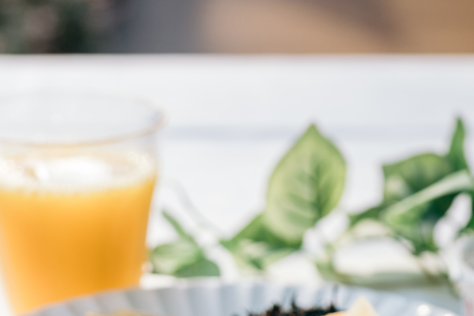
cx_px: 339
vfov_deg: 11.1
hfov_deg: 17.3
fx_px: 1554
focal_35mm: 118
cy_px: 502
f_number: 2.8
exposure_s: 1/200
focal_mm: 35
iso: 100
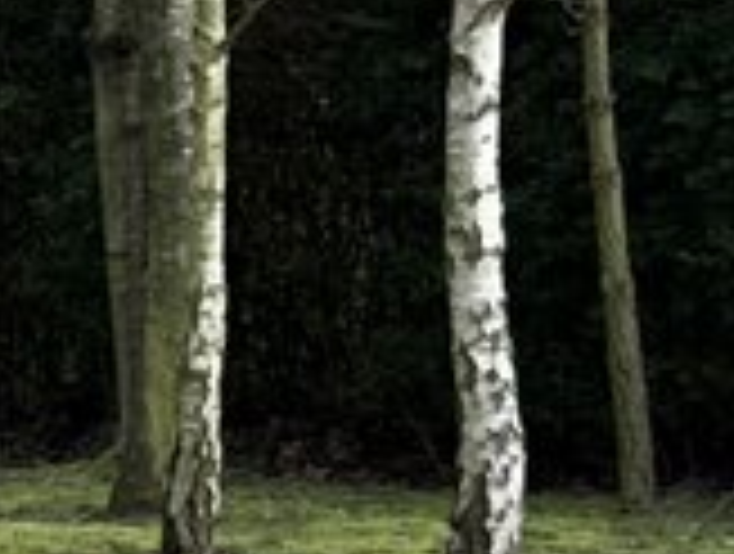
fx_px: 4994
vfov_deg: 6.2
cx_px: -991
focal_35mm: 235
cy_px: 1036
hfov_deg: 7.8
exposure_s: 1/596
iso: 80
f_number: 1.78
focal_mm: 6.76
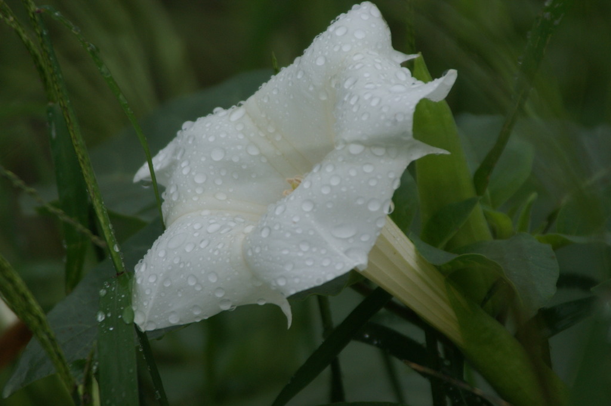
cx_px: 306
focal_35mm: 450
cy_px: 203
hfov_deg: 4.6
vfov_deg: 3.1
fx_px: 7631
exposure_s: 1/500
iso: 250
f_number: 6.3
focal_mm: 300
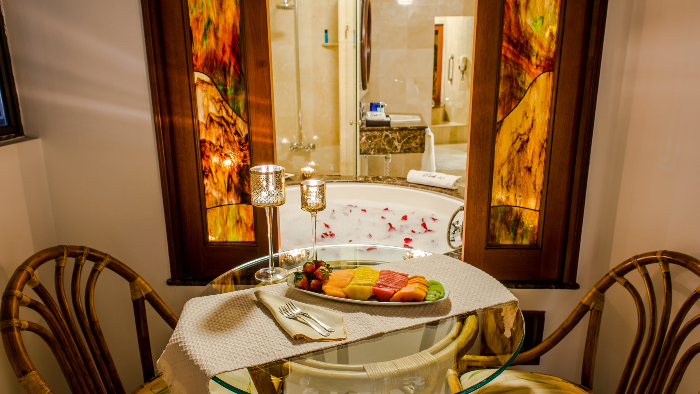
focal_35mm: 26
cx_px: 360
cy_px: 200
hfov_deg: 71.9
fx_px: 483
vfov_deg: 44.4
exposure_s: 8
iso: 100
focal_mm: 24
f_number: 7.1
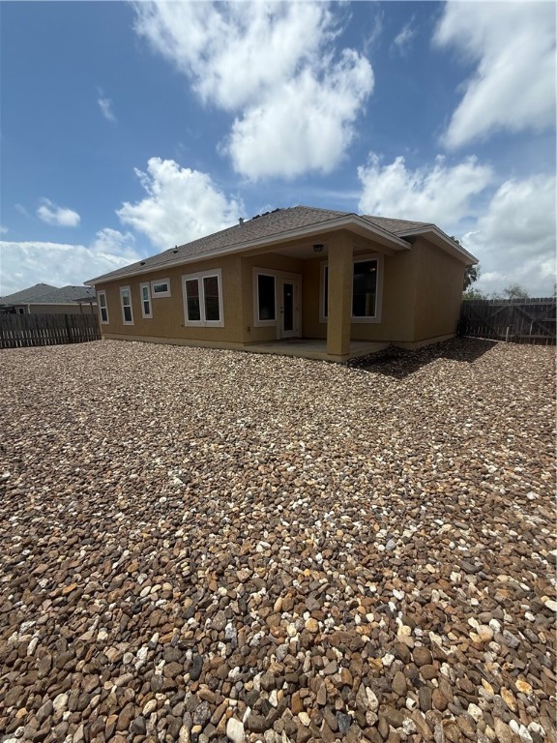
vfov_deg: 102.1
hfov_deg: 85.7
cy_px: 372
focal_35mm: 14
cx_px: 278
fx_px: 300
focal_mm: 2.22
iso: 50
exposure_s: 1/2611
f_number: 2.2
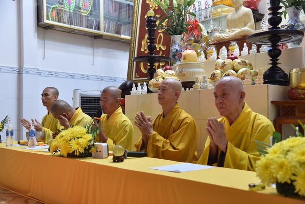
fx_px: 373
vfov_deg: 30.5
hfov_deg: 44.5
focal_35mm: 44
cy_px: 102
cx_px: 152
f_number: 4
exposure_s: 1/60
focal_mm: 44
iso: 1250
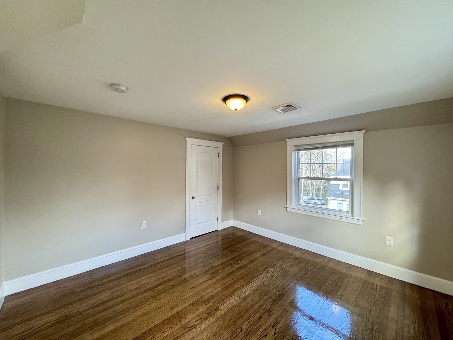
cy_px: 170
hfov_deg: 102.1
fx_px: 183
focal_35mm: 14
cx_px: 226
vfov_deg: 85.7
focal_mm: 2.22
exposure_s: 1/120
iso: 320
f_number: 2.2
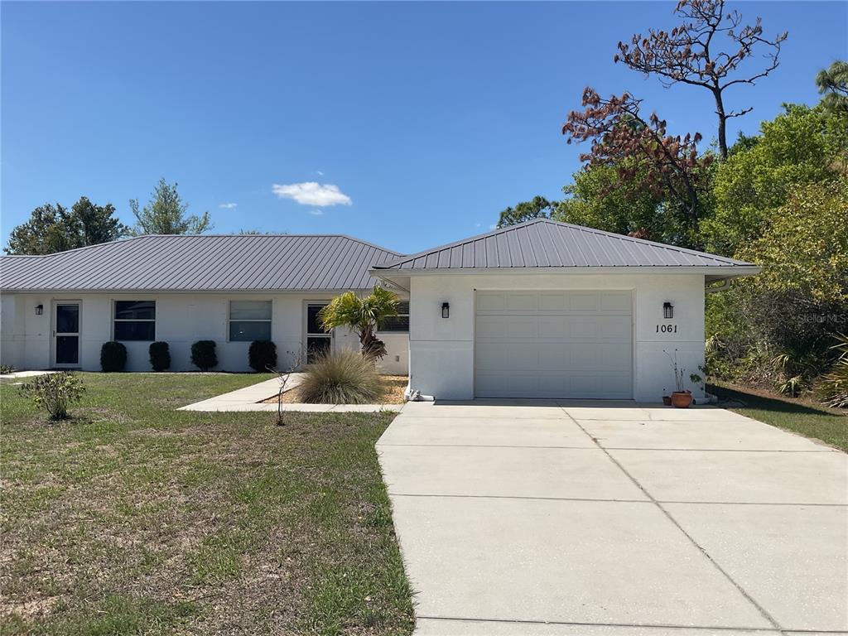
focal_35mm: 29
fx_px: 710
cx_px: 424
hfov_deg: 61.7
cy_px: 318
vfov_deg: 48.2
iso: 16
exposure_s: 1/3534
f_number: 1.8
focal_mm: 3
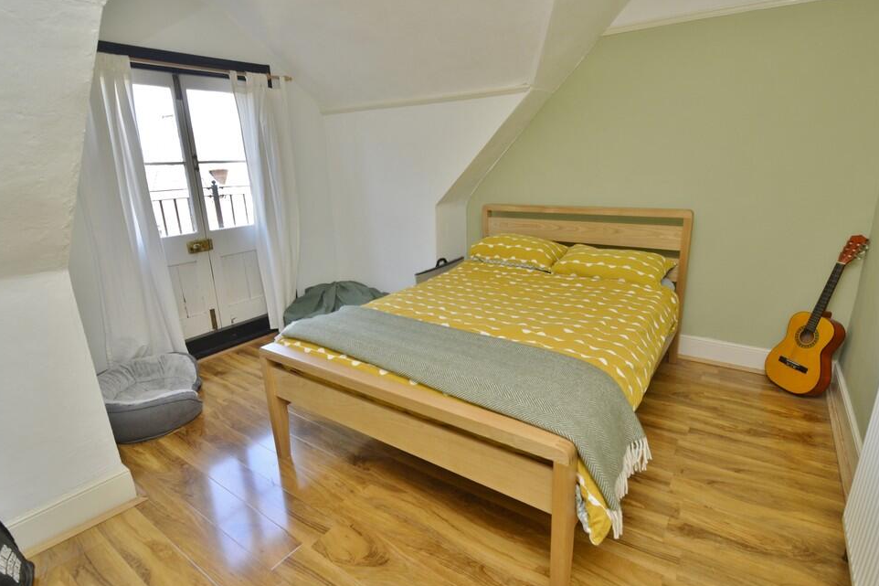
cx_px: 442
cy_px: 292
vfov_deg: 68.8
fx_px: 428
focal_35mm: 18
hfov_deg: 91.5
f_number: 5.6
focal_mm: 11
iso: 400
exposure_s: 1/60
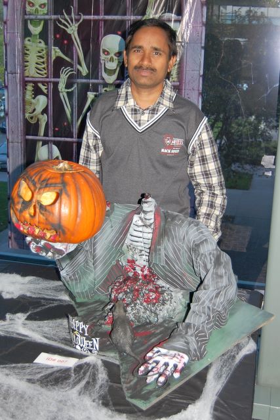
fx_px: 455
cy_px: 210
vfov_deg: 49.5
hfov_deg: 34.2
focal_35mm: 39
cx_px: 140
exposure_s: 1/60
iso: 400
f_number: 4
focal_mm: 26
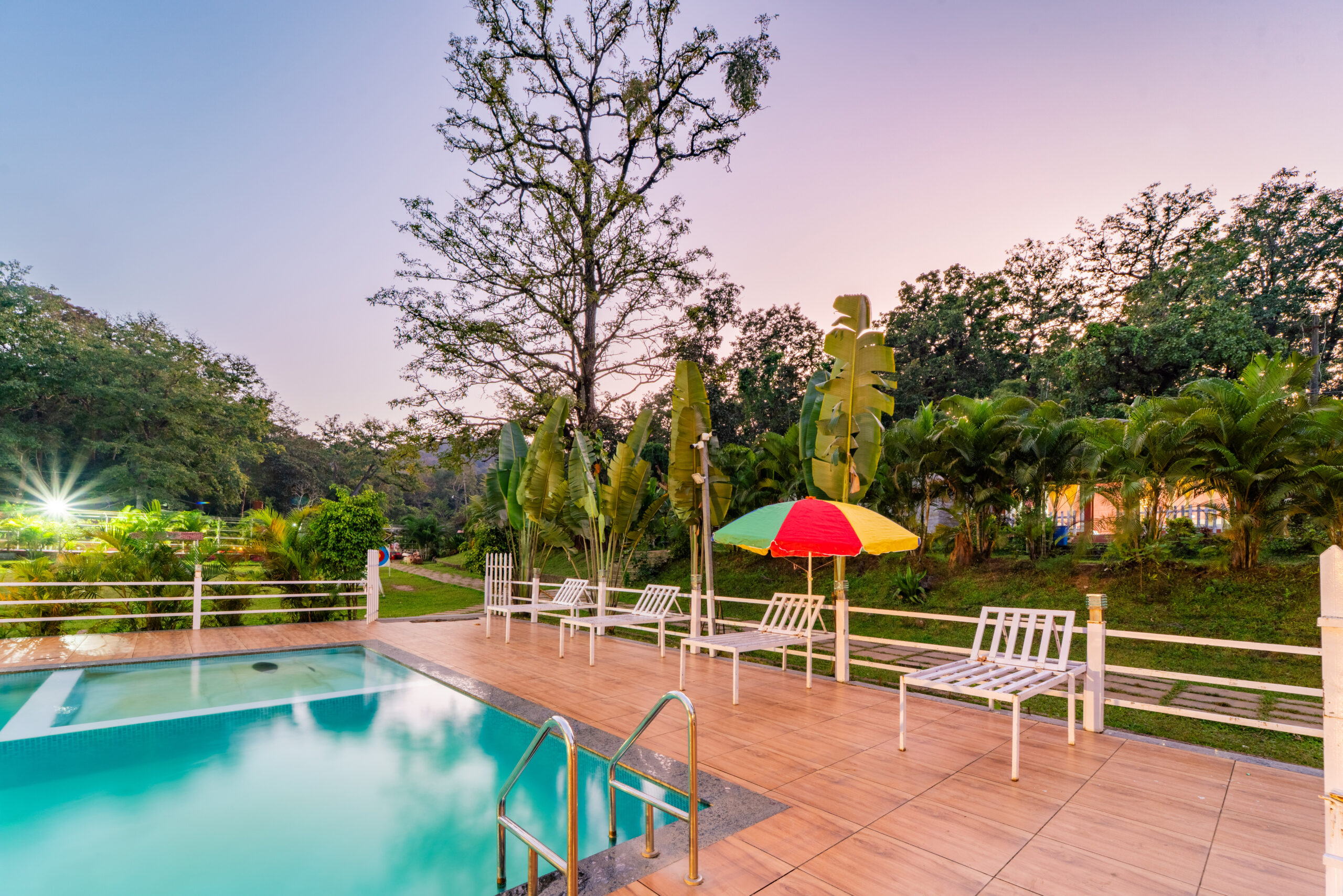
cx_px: 672
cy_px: 448
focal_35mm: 14
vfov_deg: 81.2
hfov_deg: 104.2
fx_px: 522
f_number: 13
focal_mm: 14
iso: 320
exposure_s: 1
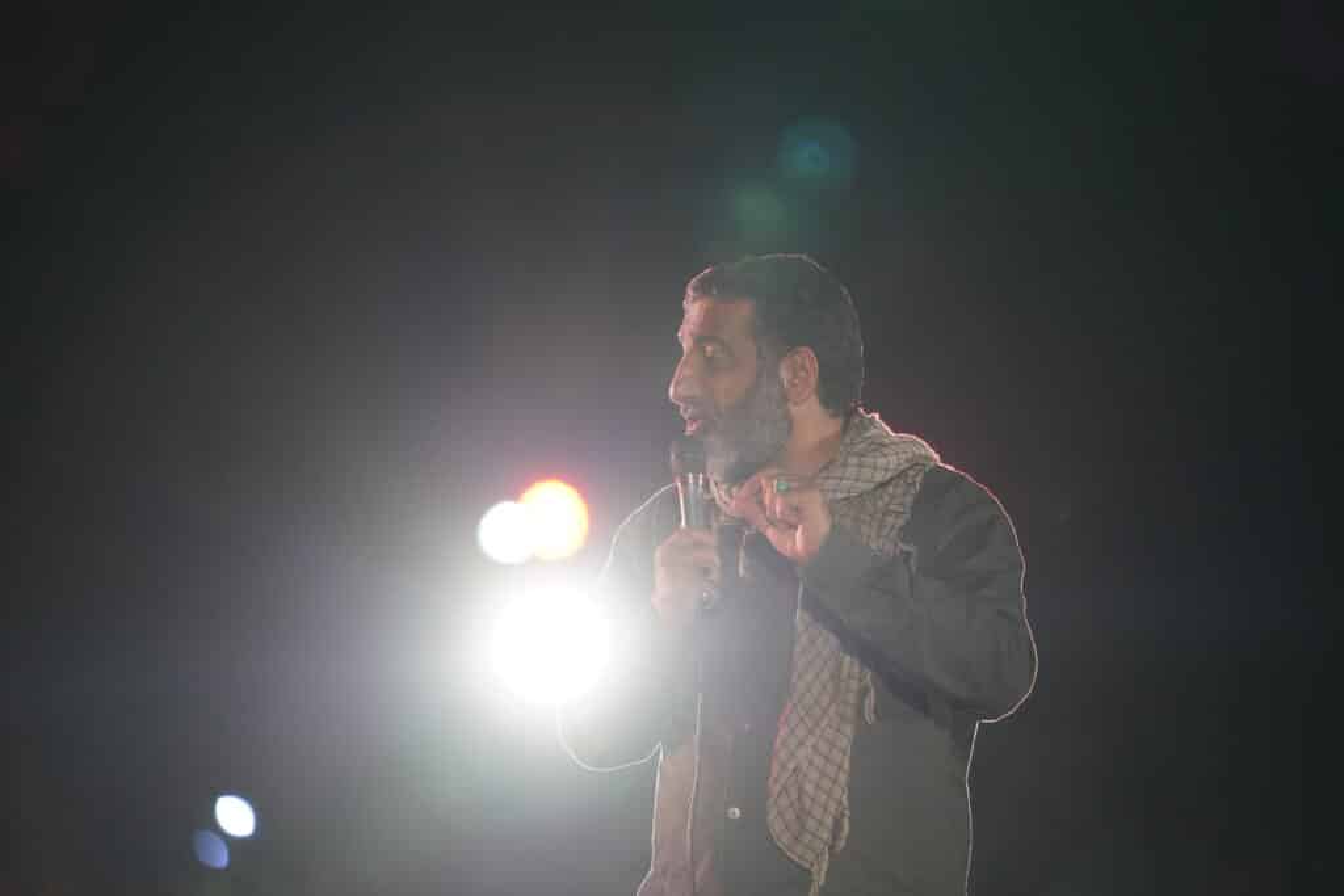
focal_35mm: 200
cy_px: 448
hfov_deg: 10.3
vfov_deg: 6.9
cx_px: 672
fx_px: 7467
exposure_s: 1/250
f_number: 2.8
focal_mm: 200
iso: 2500
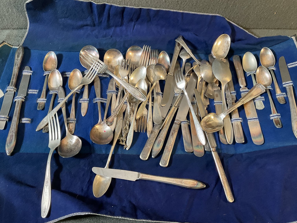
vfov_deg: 48.2
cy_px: 112
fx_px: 249
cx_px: 148
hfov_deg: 61.7
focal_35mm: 29
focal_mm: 3
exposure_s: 1/60
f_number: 1.8
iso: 200
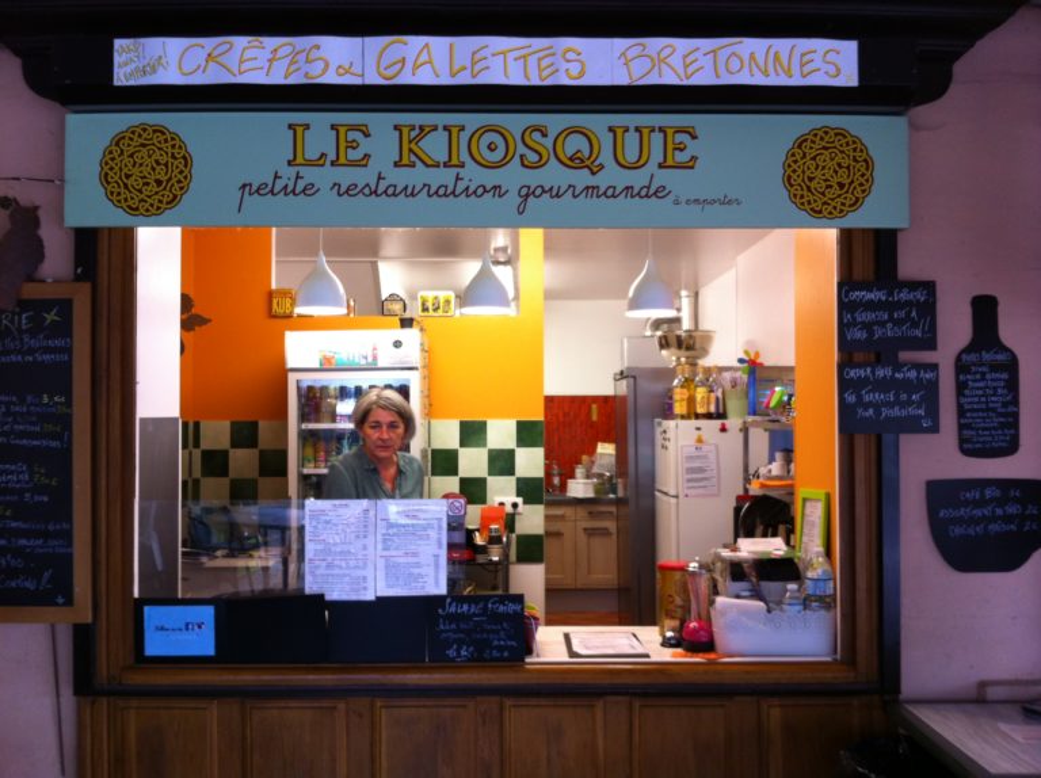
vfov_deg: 40.6
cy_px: 389
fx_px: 1051
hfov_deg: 52.7
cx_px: 520
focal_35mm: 35
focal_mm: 3.85
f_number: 2.8
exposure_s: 1/15
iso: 80
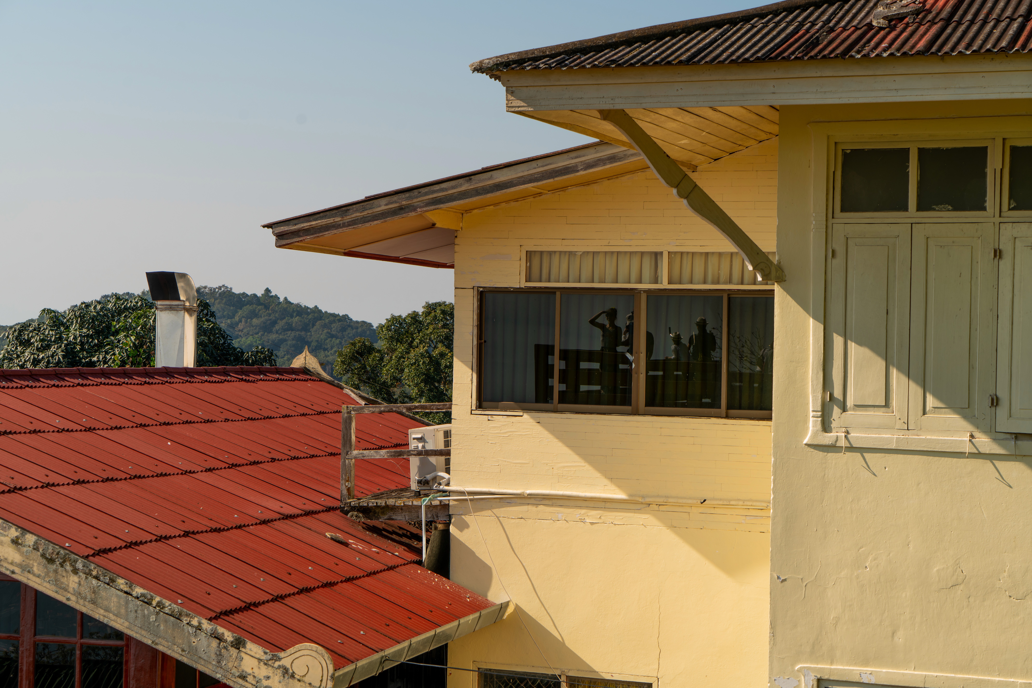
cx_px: 516
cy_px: 344
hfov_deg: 28.8
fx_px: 2007
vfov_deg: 19.5
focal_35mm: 70
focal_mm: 70
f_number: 8
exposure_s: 1/125
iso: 50
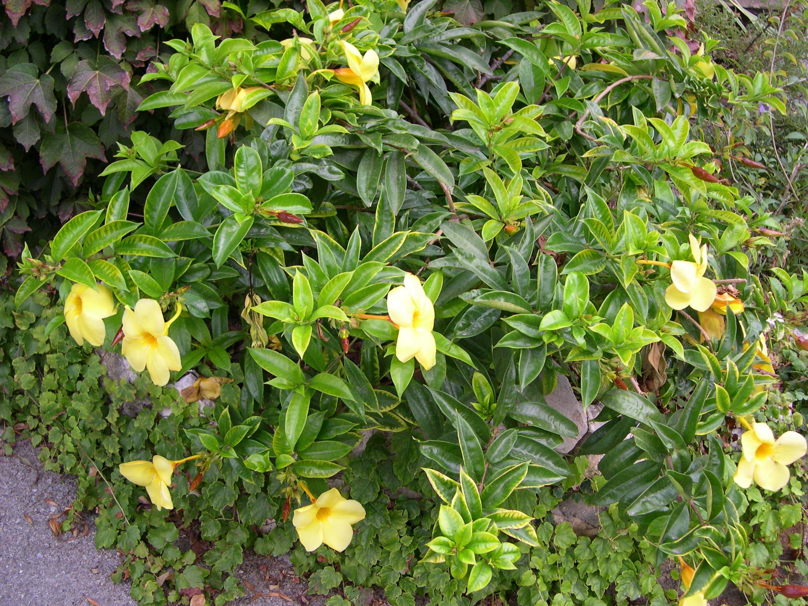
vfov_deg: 37.7
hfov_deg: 49.0
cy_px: 303
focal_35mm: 38
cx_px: 404
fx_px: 887
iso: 100
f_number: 2.8
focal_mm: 8
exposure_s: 1/89.2
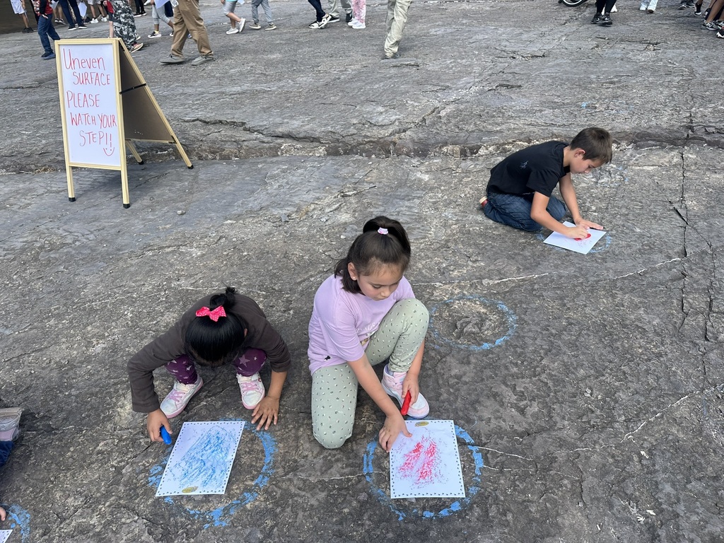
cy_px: 272
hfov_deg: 71.6
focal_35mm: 24
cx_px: 362
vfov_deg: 56.8
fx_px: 502
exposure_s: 1/1212
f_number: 1.78
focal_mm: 6.86
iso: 80
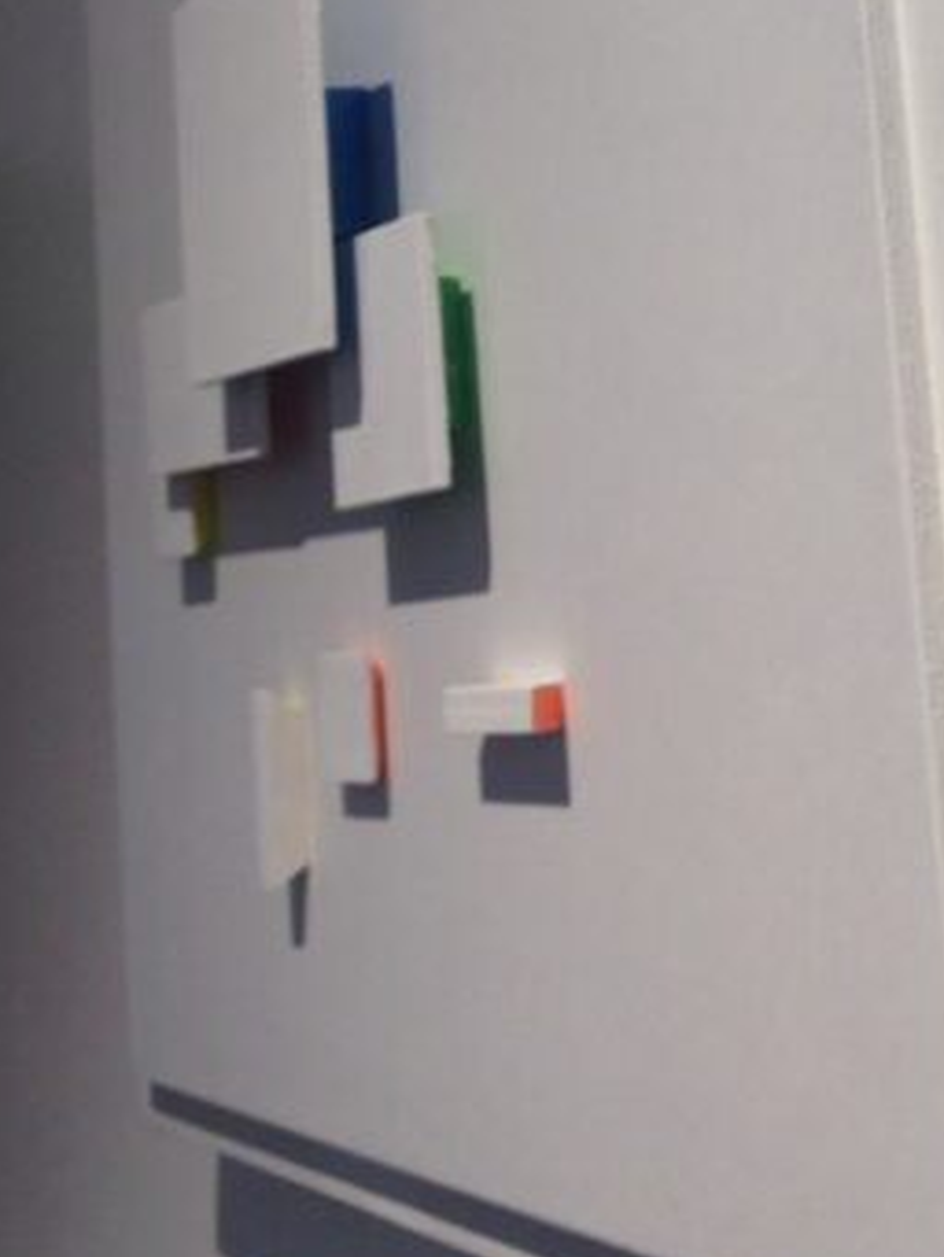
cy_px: 70
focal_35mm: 82
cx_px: 959
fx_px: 2980
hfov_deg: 17.6
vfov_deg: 23.1
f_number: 2.4
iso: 50
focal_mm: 4.28
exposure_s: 1/30
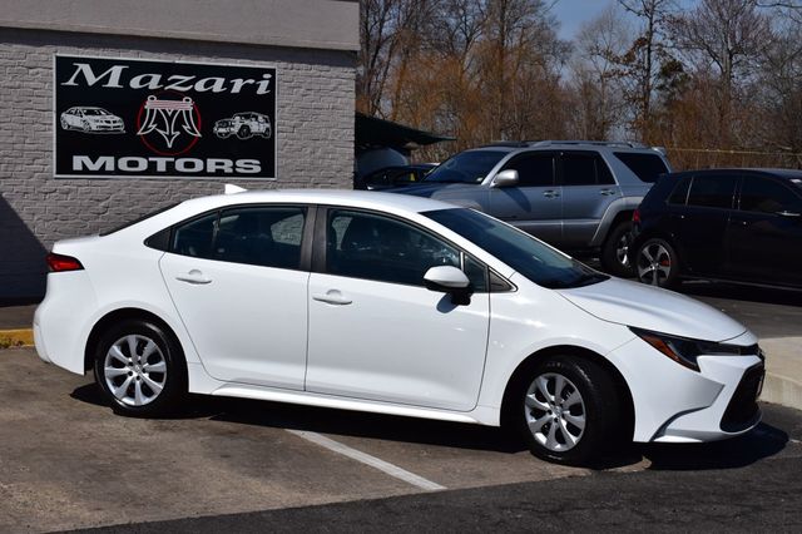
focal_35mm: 60
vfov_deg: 22.6
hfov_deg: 33.4
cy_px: 267
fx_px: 1336
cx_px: 401
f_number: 13
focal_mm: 40
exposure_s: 1/1000
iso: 200
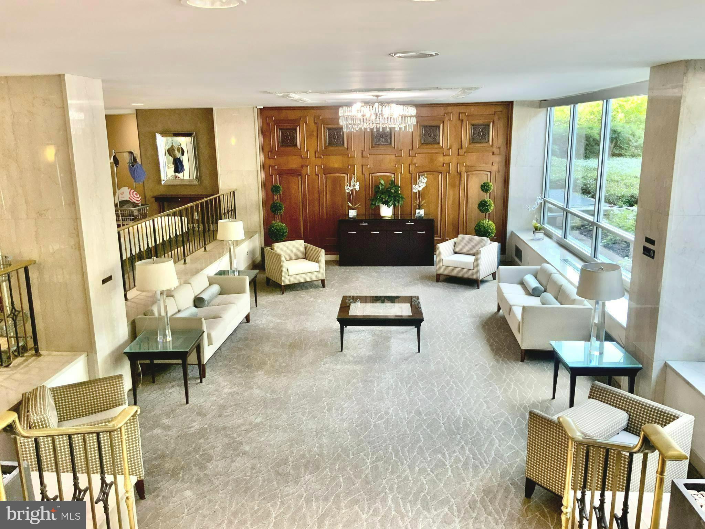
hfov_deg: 61.7
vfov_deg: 48.2
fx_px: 591
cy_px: 264
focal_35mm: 29
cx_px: 352
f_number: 1.8
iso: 100
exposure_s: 1/60
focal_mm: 3
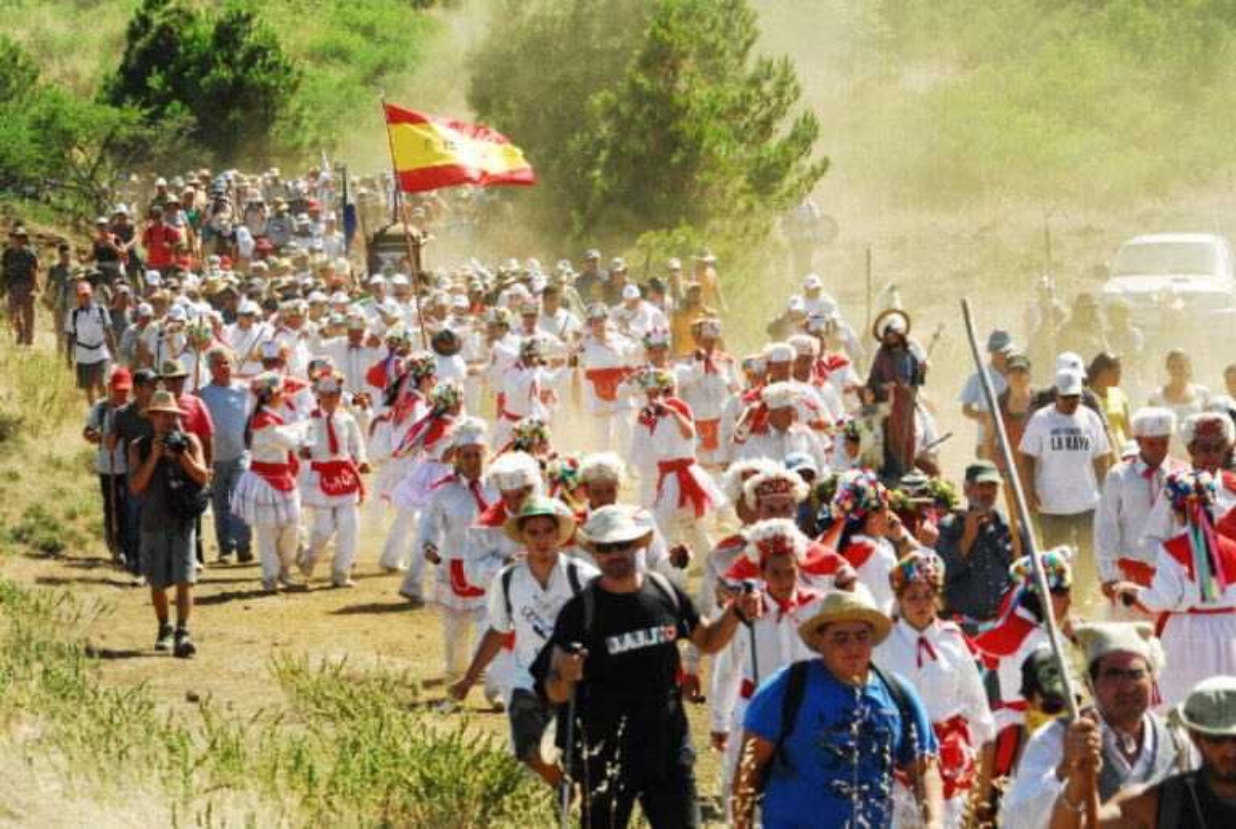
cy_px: 414
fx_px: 5984
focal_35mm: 174
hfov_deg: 11.8
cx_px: 618
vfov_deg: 7.9
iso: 400
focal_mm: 116
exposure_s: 1/250
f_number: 10
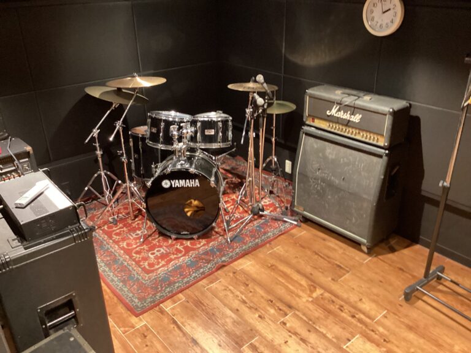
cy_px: 176
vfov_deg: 45.4
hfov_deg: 58.4
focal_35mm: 31
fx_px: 422
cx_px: 236
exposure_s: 1/25
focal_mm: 3.3
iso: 320
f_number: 2.4
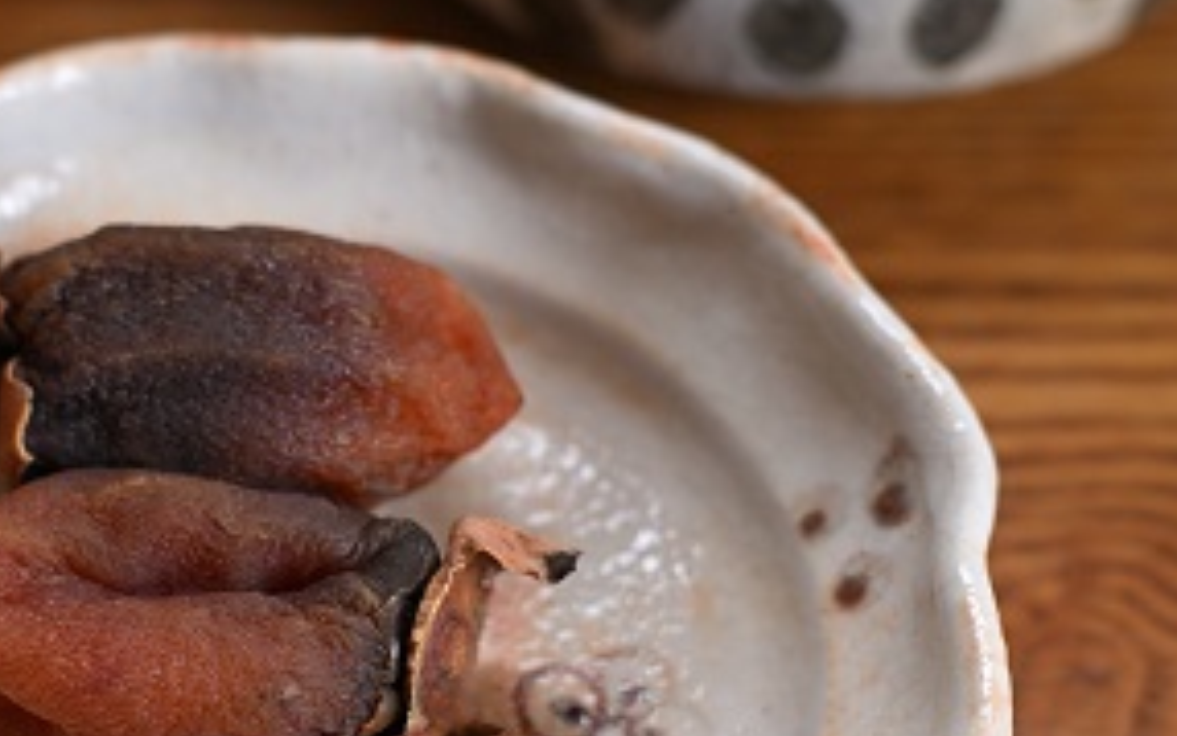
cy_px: 426
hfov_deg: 23.4
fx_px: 2792
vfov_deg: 15.0
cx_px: 208
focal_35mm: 87
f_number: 4
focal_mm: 40
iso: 400
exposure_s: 1/20
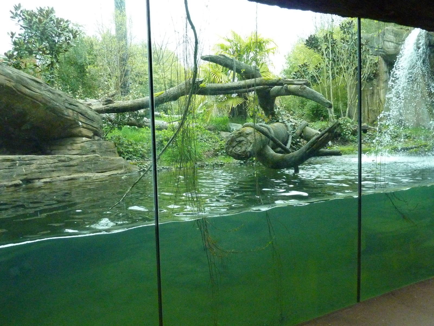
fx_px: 364
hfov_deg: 61.7
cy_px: 163
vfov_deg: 48.2
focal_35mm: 29
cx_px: 217
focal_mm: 4.7
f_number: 3.4
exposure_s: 1/500
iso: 800
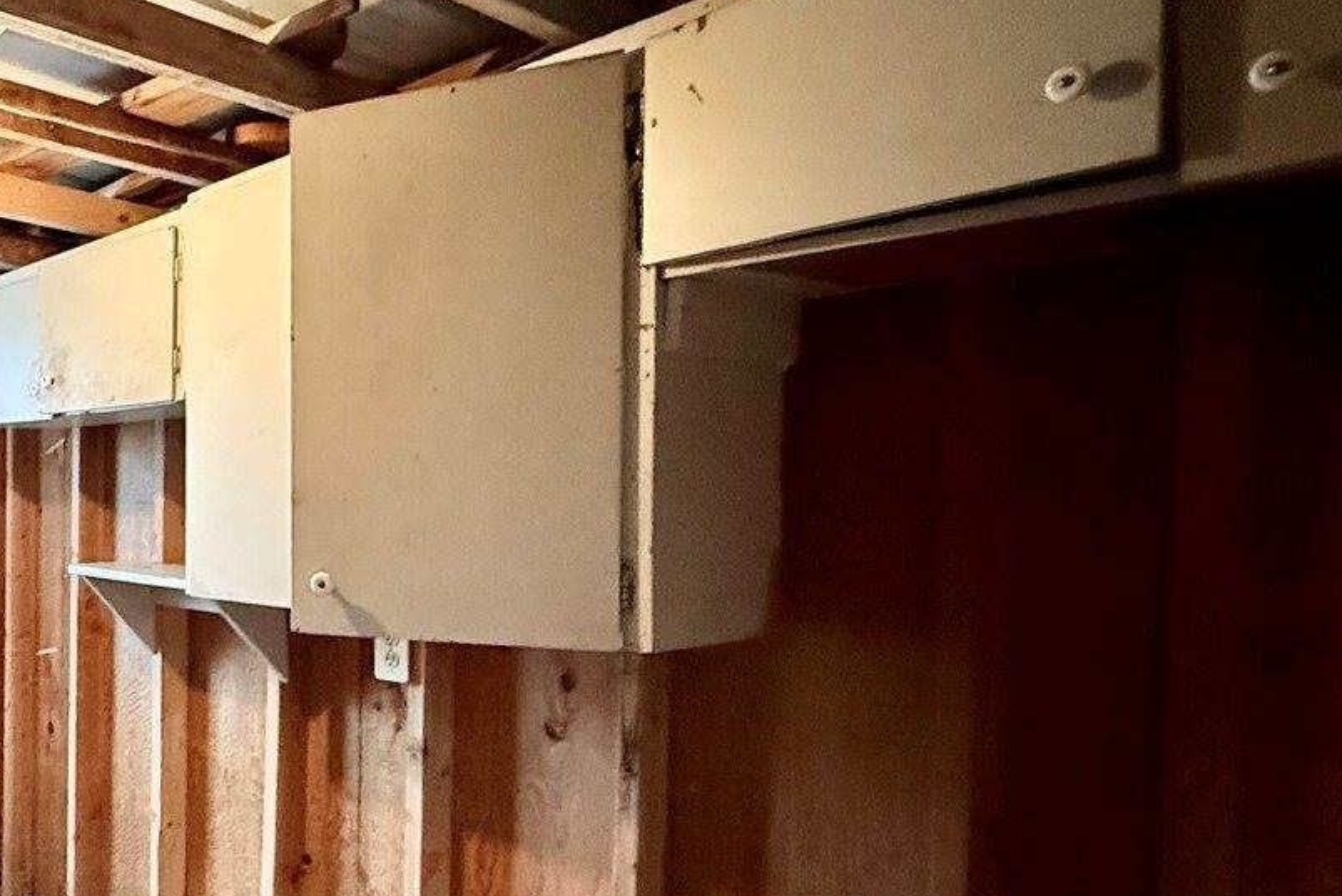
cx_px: 33
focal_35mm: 29
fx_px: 1081
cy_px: 530
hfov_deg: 52.2
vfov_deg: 44.8
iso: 1000
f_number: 2.2
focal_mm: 2.22
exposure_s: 1/60
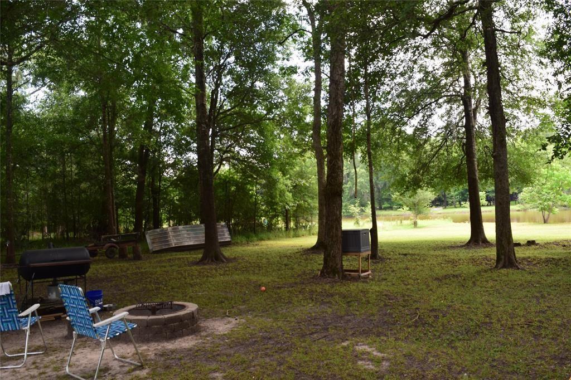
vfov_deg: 47.9
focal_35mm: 27
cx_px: 286
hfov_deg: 67.4
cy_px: 190
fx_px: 428
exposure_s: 1/60
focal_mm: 18
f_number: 8
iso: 400
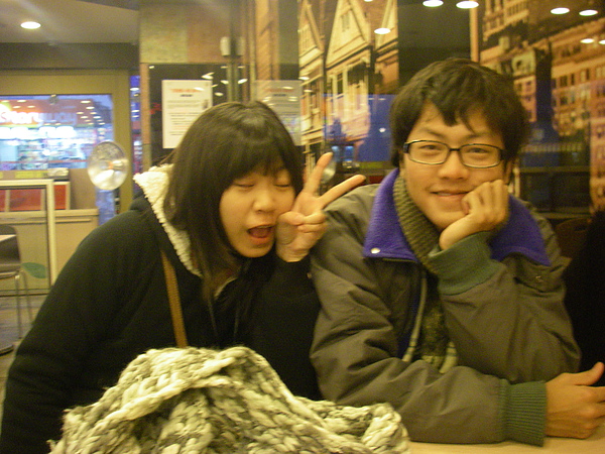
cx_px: 302
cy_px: 227
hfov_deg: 49.0
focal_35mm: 38
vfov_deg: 37.7
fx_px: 664
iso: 400
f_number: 3.3
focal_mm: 6.3
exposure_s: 1/20
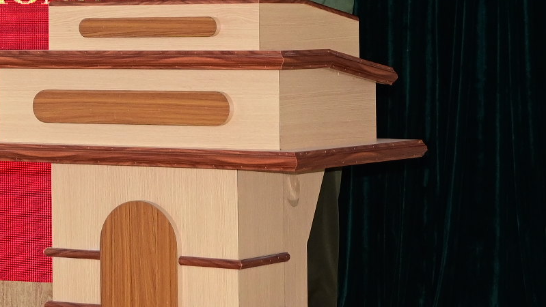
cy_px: -81
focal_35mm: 147
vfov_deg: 8.2
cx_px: -64
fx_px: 2129
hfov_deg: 14.3
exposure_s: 1/200
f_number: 5
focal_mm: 38
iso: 1000
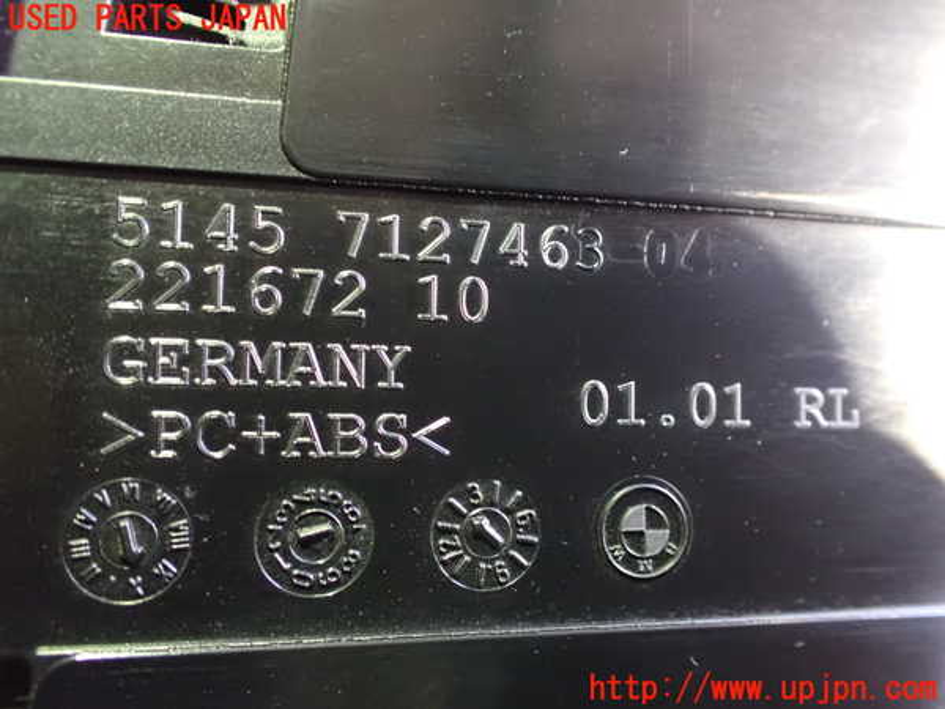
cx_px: 472
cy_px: 354
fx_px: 819
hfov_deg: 60.0
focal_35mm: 30
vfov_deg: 46.8
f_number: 2.3
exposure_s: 1/15
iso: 1600
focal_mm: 5.4
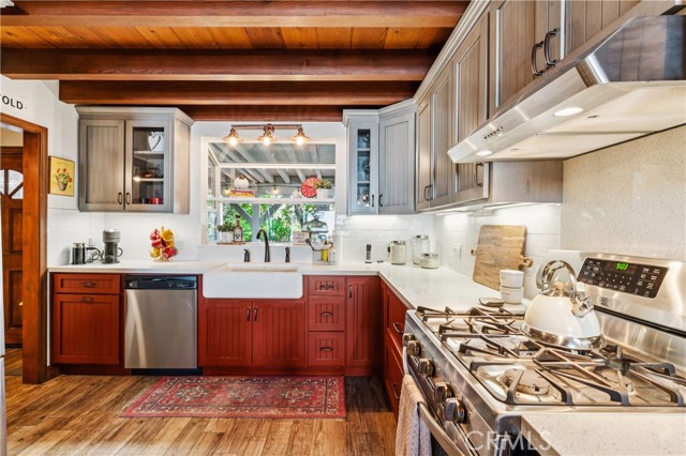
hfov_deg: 95.4
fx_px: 312
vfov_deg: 72.3
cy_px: 228
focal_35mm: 16
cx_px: 343
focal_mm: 16.4
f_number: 13
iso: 100
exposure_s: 1/1.25
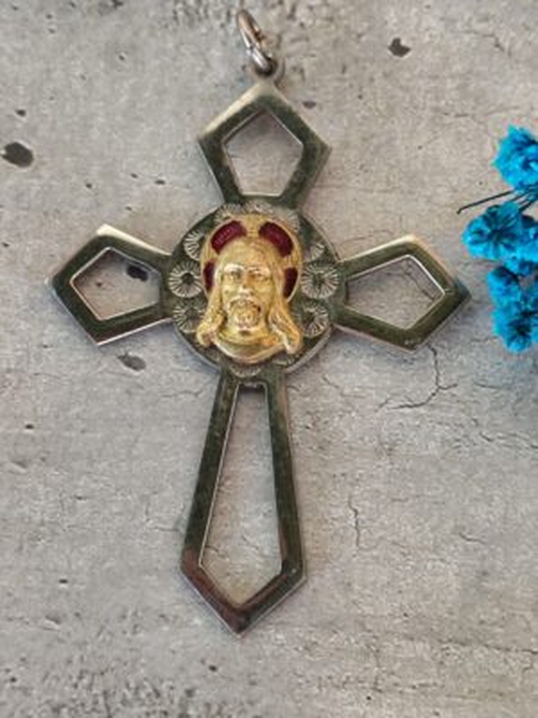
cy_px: 359
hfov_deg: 15.9
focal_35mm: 93
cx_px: 269
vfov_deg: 21.1
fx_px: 1927
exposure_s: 1/25
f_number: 1.65
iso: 250
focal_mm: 6.19
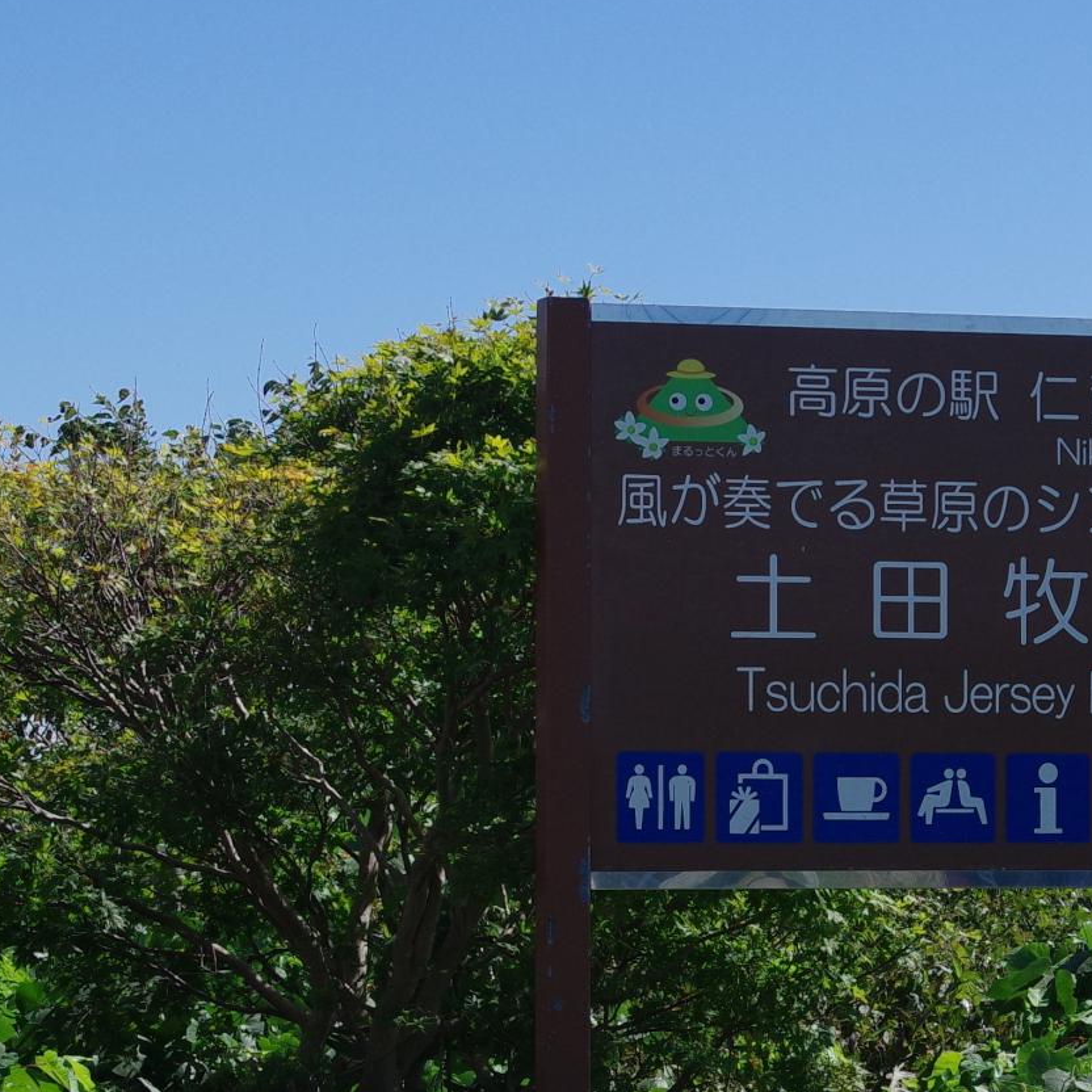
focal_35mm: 157
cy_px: 623
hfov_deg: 11.1
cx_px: 879
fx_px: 5592
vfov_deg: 11.2
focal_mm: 31
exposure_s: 1/750
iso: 200
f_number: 5.6
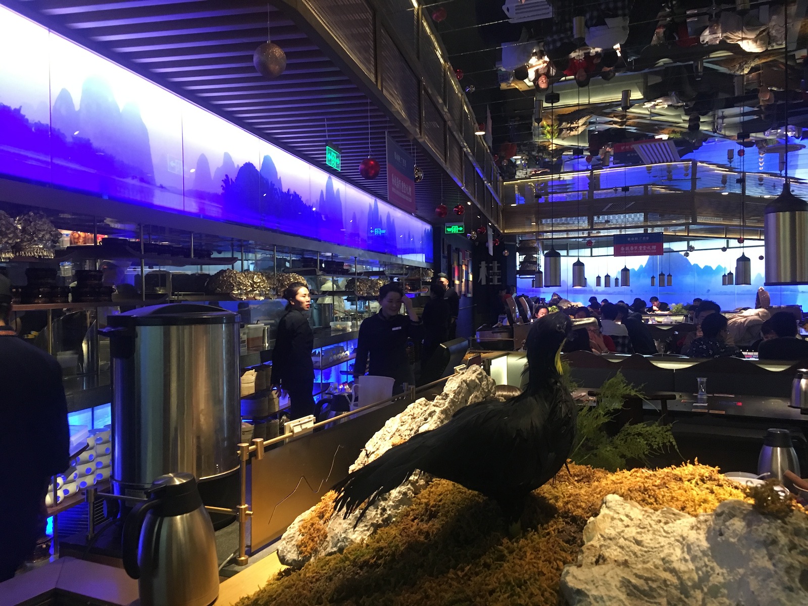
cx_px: 404
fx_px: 677
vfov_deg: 48.2
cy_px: 303
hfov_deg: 61.7
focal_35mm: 29
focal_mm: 4.15
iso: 250
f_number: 2.2
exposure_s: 1/33
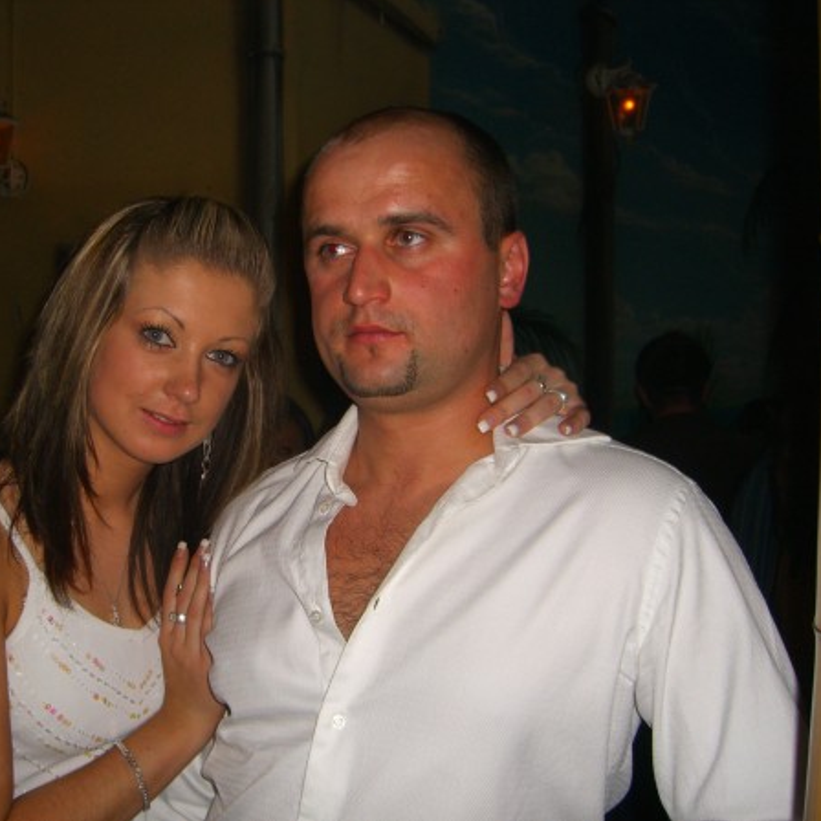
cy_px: 410
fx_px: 1207
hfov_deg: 37.2
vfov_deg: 37.6
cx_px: 282
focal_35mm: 45
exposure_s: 1/60
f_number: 2.8
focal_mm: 7.9
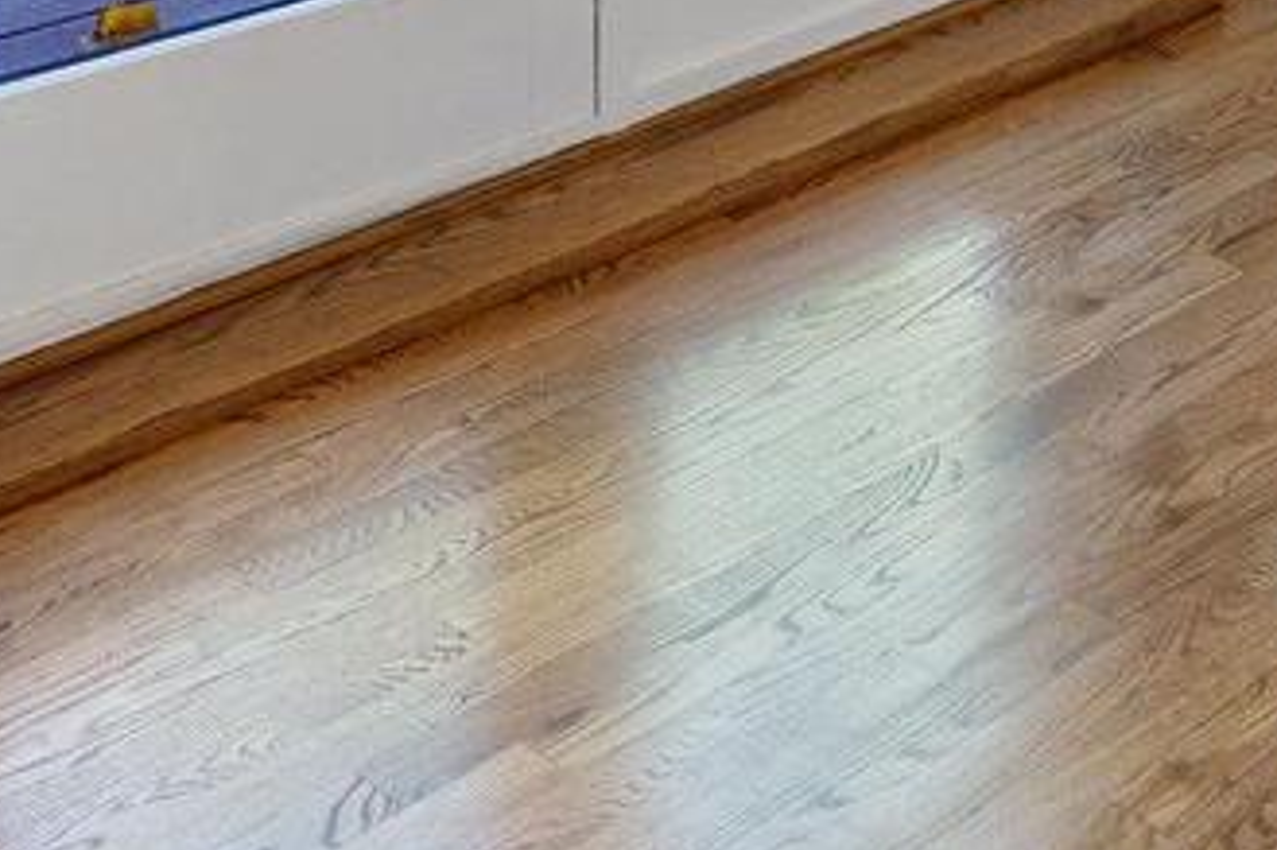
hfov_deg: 28.8
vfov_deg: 15.3
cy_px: -900
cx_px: 776
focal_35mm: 70
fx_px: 2482
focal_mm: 16
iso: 1250
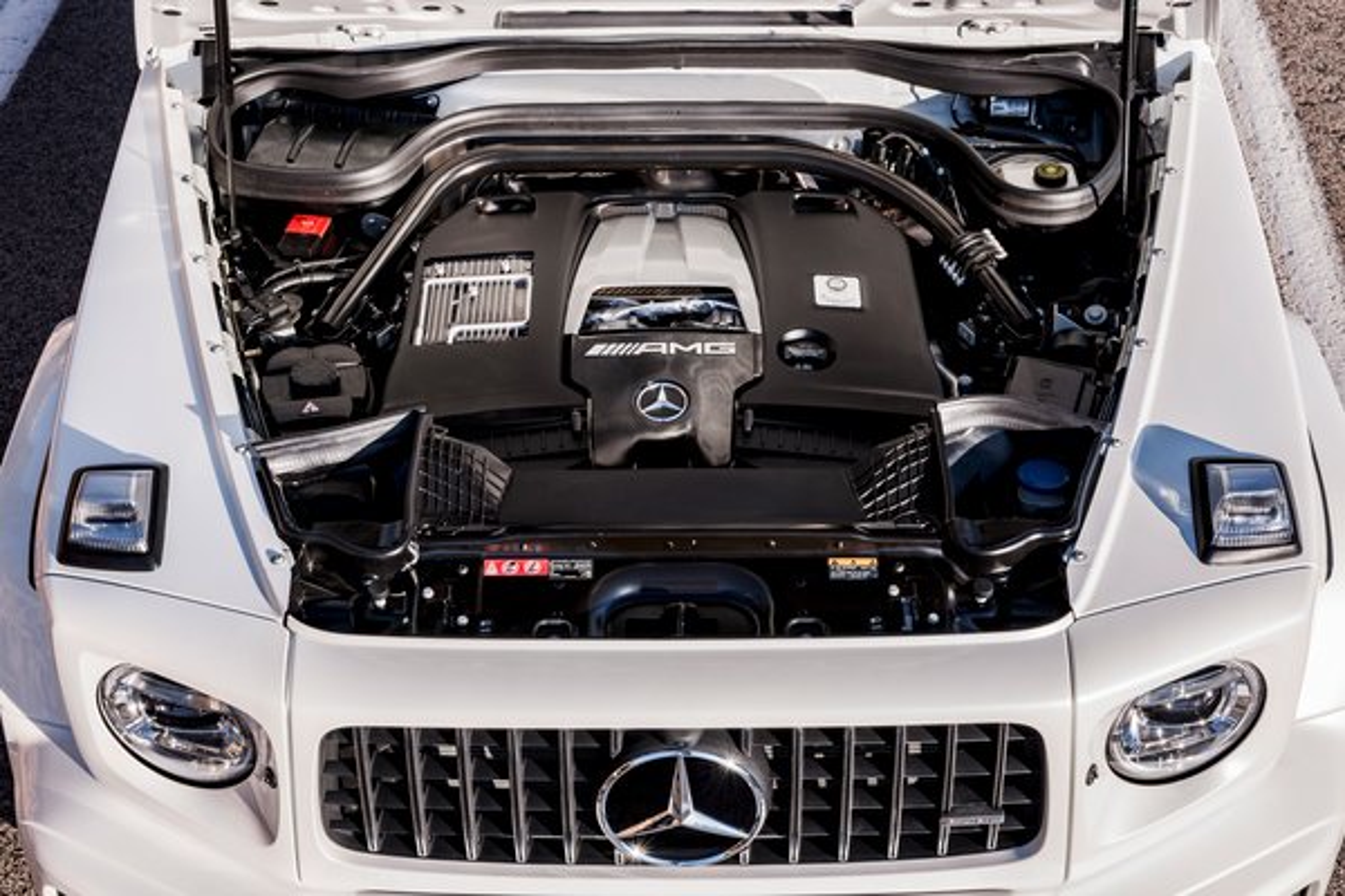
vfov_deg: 23.4
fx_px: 2167
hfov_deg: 34.5
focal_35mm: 58
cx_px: 672
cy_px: 448
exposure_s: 1/50
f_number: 16
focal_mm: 58
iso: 100
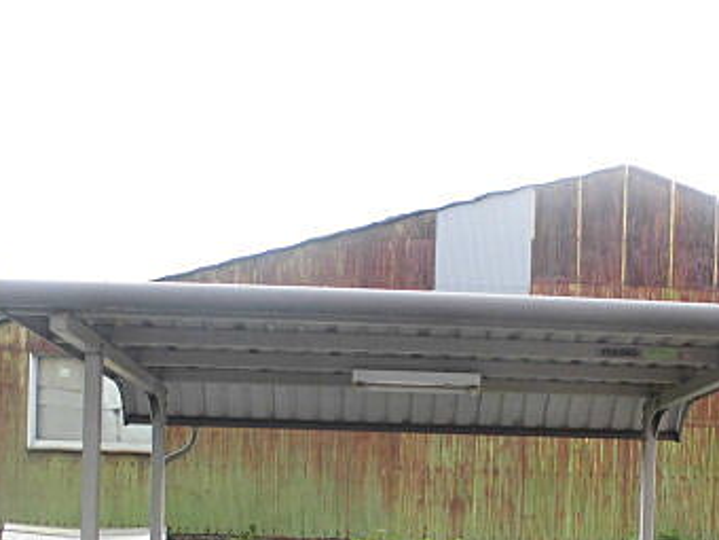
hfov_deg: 38.6
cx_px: 453
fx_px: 1018
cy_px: 479
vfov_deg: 28.6
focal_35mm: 49
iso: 100
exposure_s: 1/125
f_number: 3.5
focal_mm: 4.6
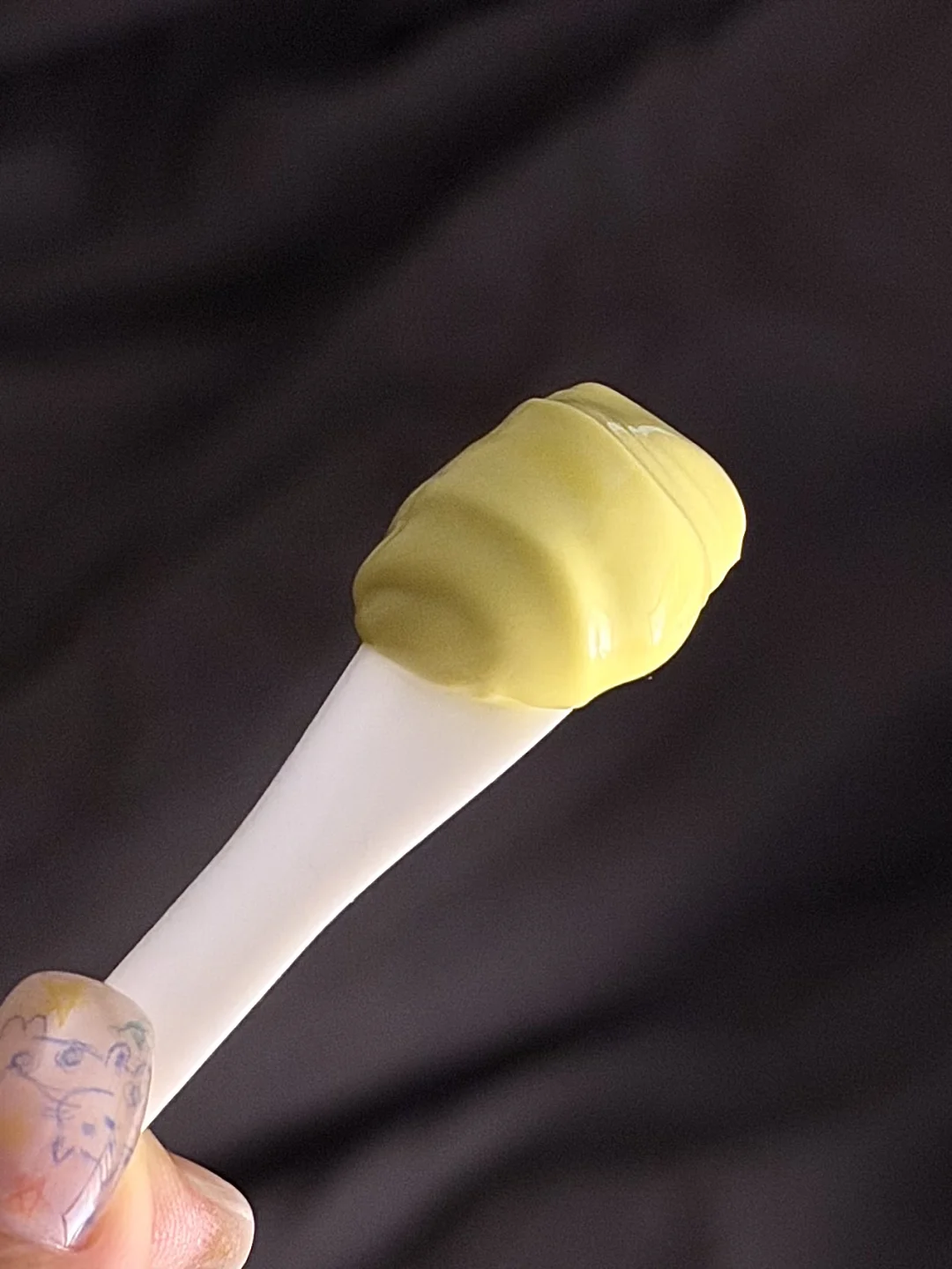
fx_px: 1760
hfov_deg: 30.3
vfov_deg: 39.7
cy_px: 634
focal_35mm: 48
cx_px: 476
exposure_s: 1/48
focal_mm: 6.76
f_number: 1.78
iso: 250
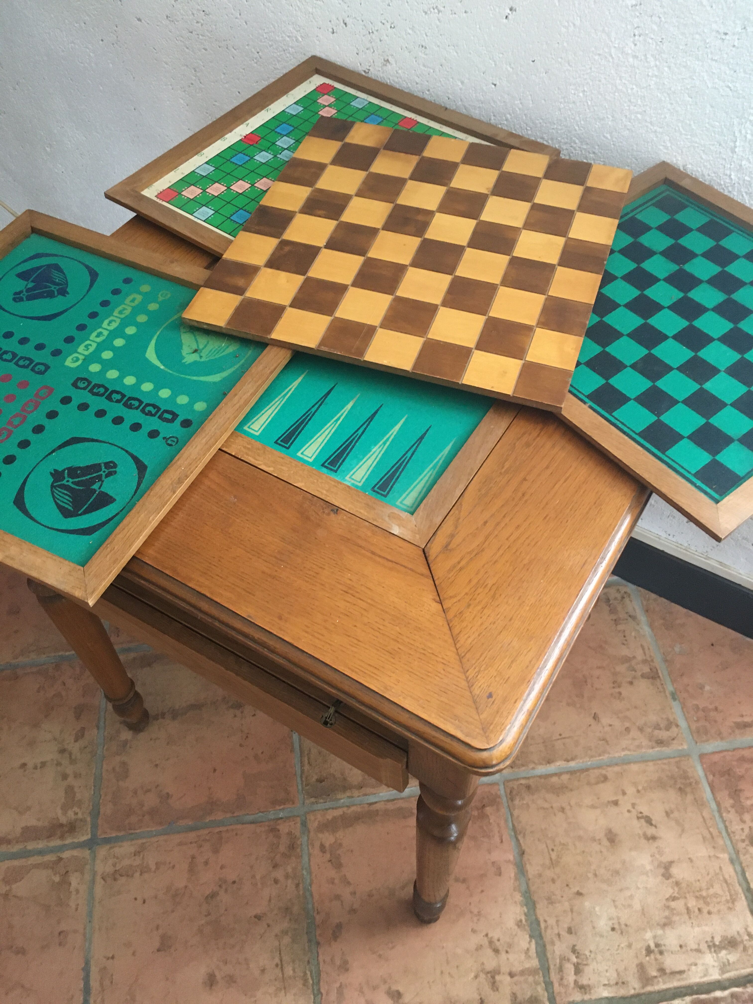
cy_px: 502
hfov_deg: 48.2
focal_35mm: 29
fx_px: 841
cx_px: 376
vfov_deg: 61.7
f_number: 2.2
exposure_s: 1/20
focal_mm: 4.15
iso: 200
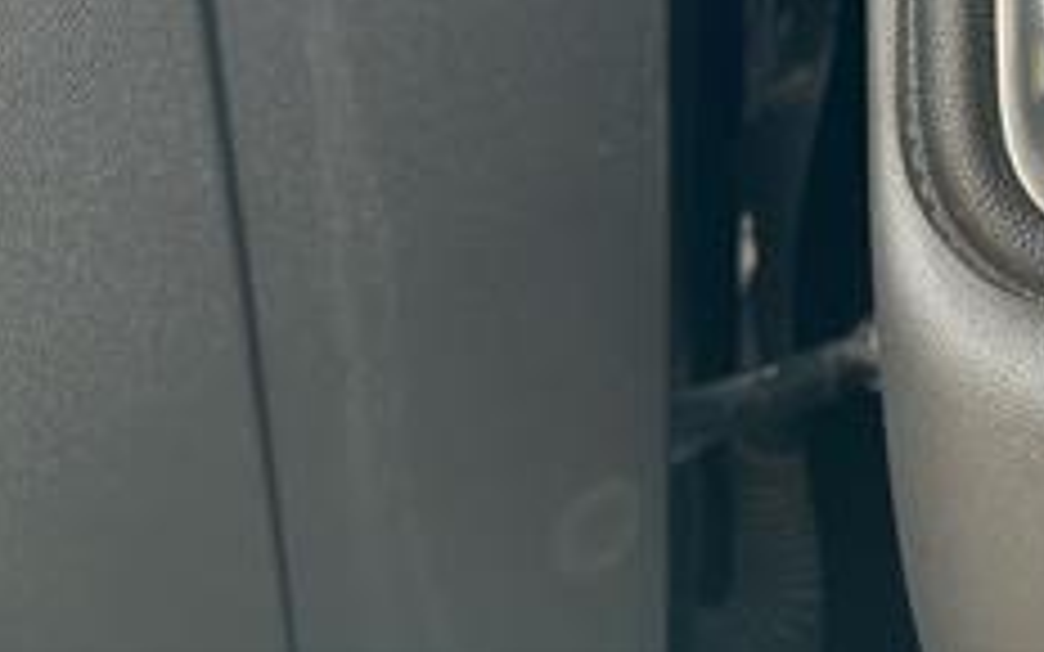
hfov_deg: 24.6
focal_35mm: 76
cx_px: 1246
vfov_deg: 15.5
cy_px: -400
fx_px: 2162
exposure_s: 1/121
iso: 50
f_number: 1.5
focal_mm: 5.7
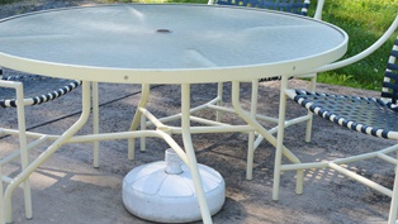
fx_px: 697
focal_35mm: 66
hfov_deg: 31.9
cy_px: 166
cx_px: 193
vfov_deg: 18.2
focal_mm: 22
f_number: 7.1
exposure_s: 1/200
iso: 200
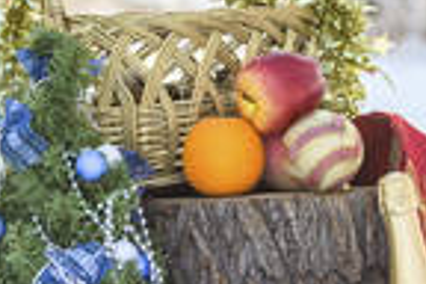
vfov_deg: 2.8
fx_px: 5816
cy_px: 27
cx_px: 269
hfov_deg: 4.2
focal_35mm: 492
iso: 100
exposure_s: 1/60
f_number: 5.6
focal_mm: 105
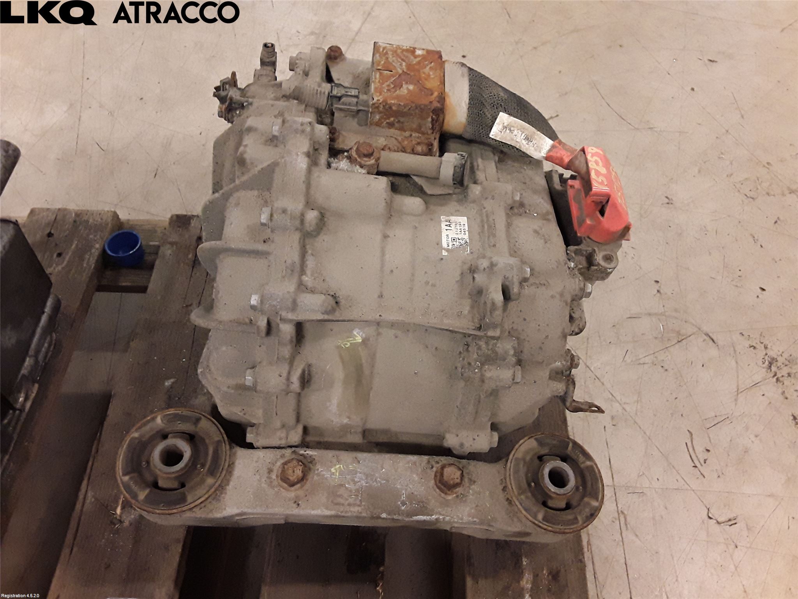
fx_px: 645
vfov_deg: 49.7
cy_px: 300
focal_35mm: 28
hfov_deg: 63.4
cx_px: 399
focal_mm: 2.91
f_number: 1.9
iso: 160
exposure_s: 1/50
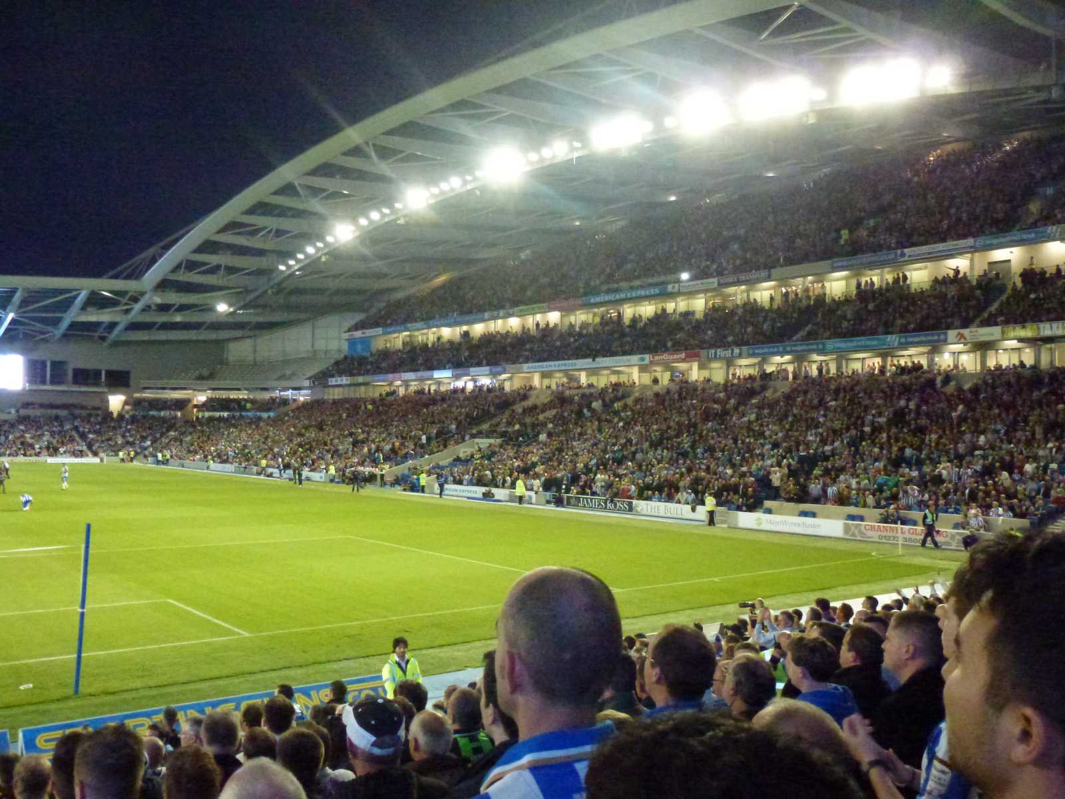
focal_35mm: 30
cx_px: 532
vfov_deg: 46.8
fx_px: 923
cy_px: 400
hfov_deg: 60.0
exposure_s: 1/80
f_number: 3.5
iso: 1600
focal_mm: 5.4
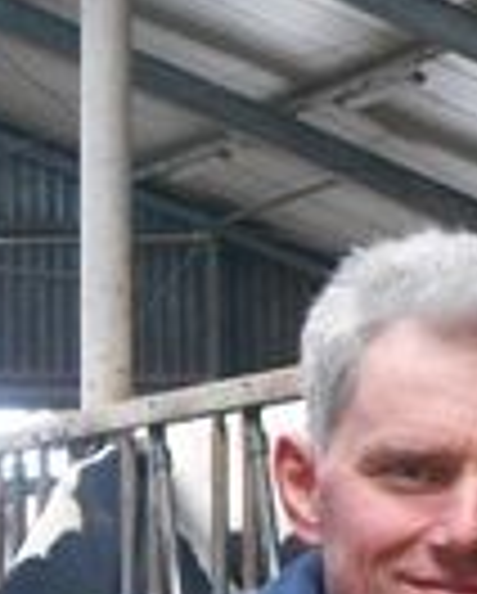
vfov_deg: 9.2
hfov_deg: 7.3
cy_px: 652
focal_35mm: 207
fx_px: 3644
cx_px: 765
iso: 800
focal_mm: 12.5
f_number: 4.5
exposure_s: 1/30
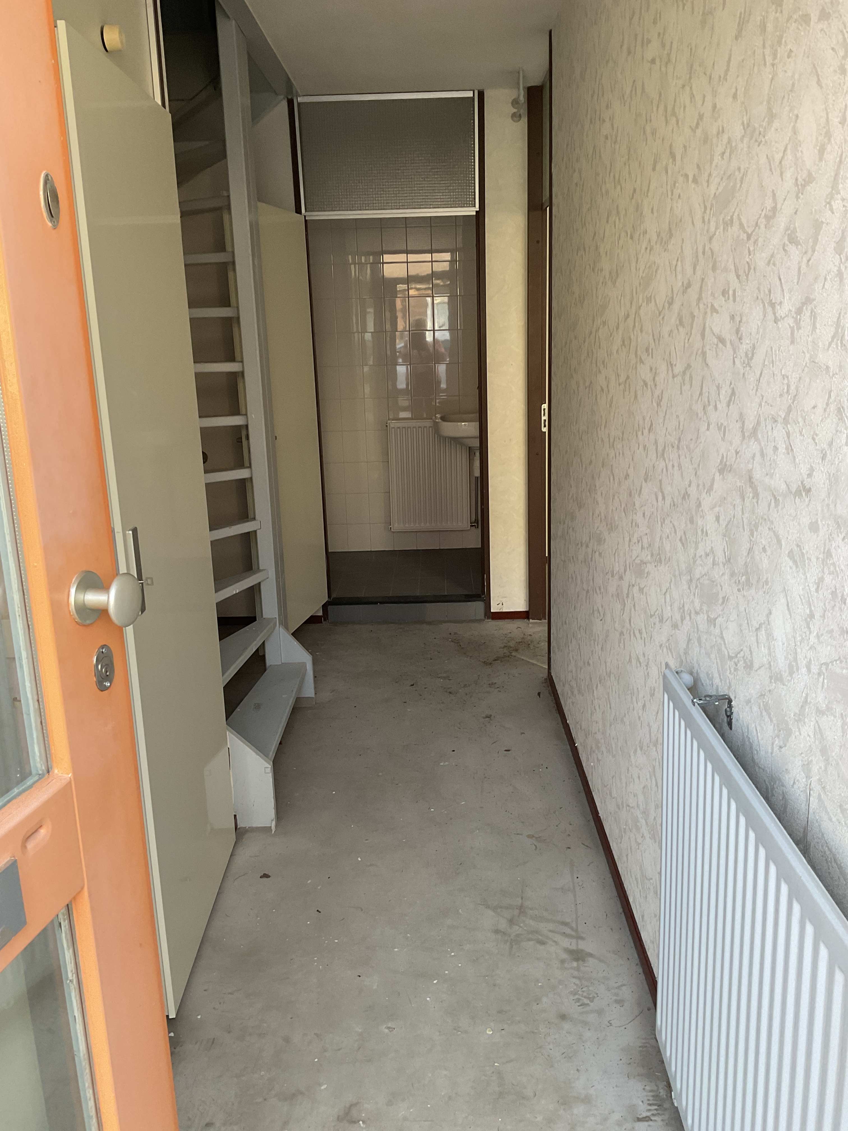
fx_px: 947
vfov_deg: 61.7
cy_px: 566
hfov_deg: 48.2
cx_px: 424
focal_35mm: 29
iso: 64
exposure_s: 1/100
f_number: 1.8
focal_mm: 3
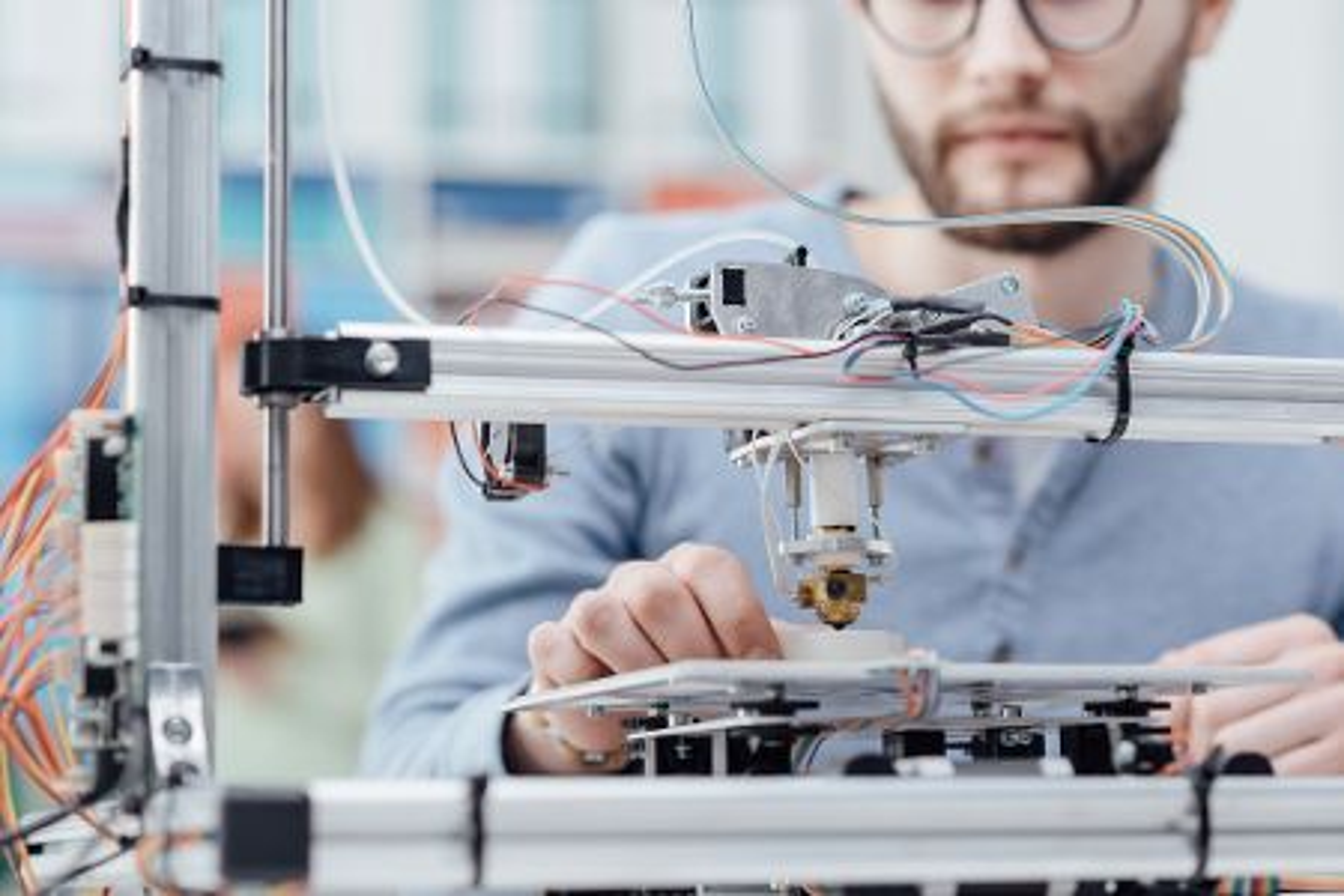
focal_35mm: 85
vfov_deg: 16.1
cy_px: 448
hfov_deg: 23.9
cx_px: 672
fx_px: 3173
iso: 100
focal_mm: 85
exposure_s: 1/125
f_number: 3.5
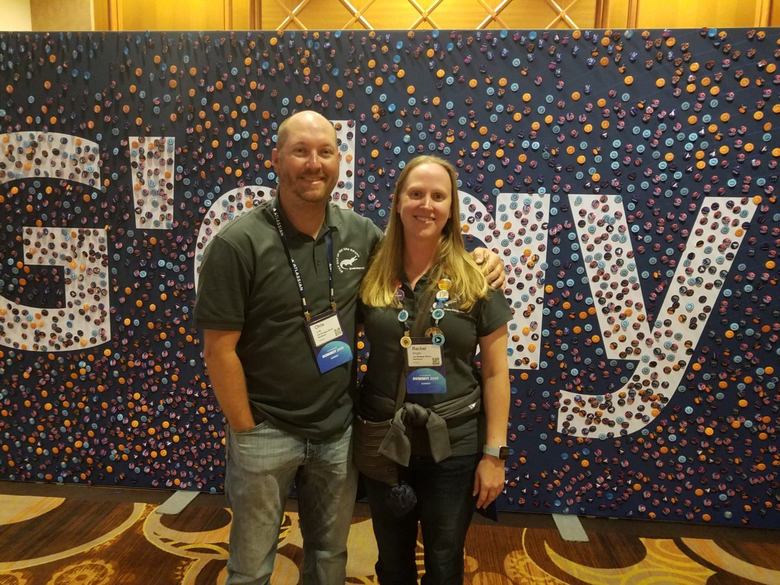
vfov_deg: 53.1
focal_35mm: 26
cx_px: 390
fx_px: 586
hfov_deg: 67.3
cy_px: 292
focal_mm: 4.2
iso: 250
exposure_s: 1/10
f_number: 1.7
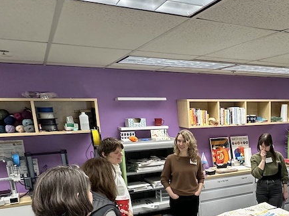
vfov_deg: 35.4
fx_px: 326
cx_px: 262
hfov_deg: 43.6
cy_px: 179
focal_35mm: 39
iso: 250
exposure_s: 1/120
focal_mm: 2.22
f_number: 2.2
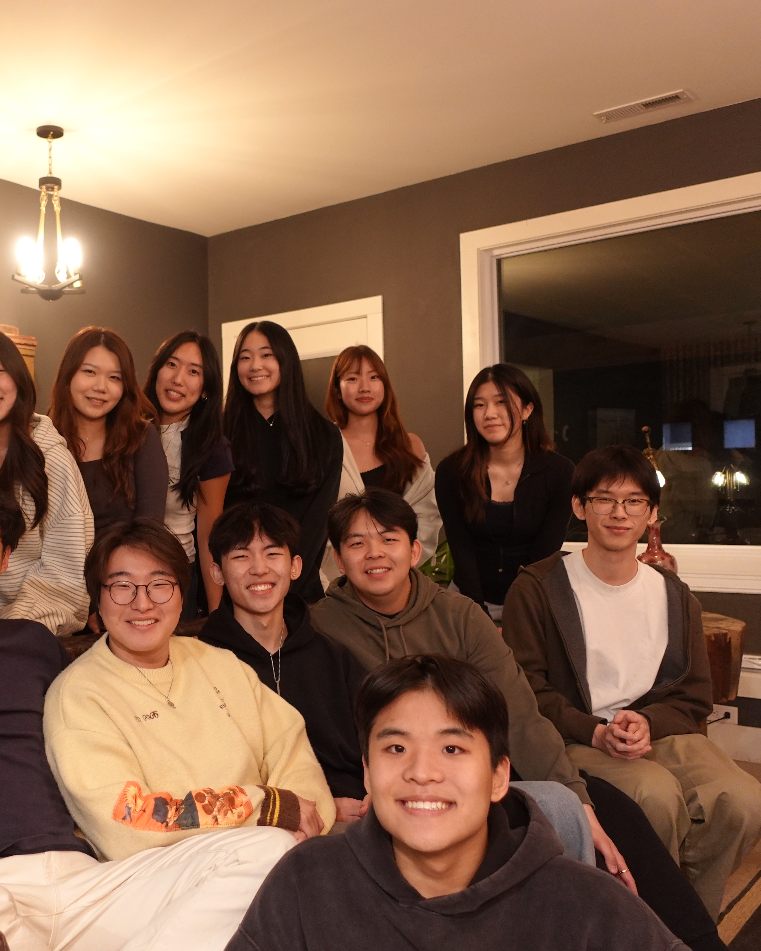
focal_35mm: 34
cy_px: 477
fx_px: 957
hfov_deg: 41.9
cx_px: 179
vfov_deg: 52.8
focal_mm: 9.4
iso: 640
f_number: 1.8
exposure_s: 1/30
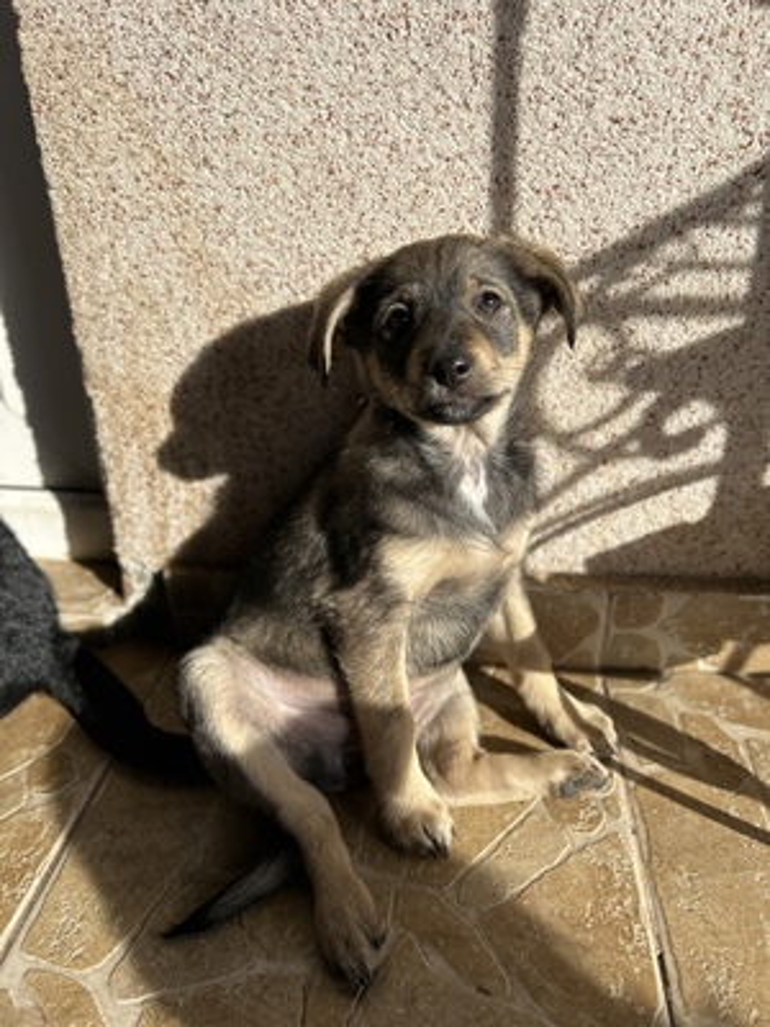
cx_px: 385
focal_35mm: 26
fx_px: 771
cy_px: 514
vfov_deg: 67.3
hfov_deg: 53.1
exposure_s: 1/2404
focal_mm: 5.7
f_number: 1.5
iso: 50
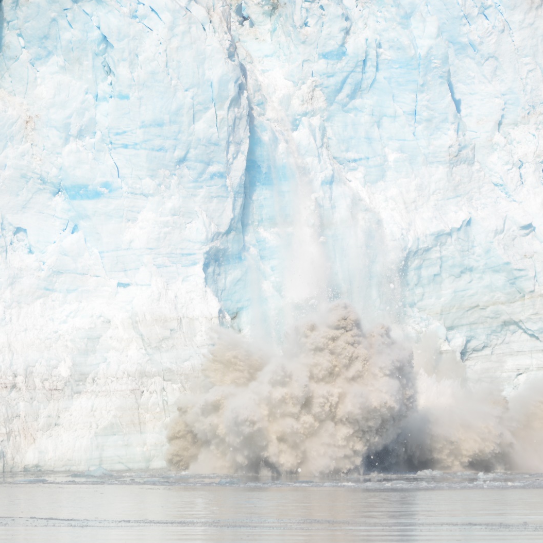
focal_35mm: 386
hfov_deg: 4.5
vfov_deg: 4.5
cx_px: 328
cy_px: 272
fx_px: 6850
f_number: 6.3
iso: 125
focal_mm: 200
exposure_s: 1/1000
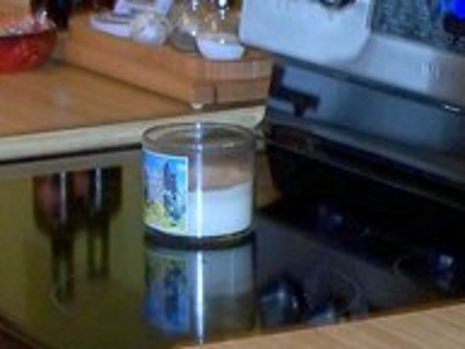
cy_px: 63
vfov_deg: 7.8
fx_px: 2567
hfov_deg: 10.3
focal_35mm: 191
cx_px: 214
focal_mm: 7.54
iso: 200
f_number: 2.8
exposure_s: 1/30
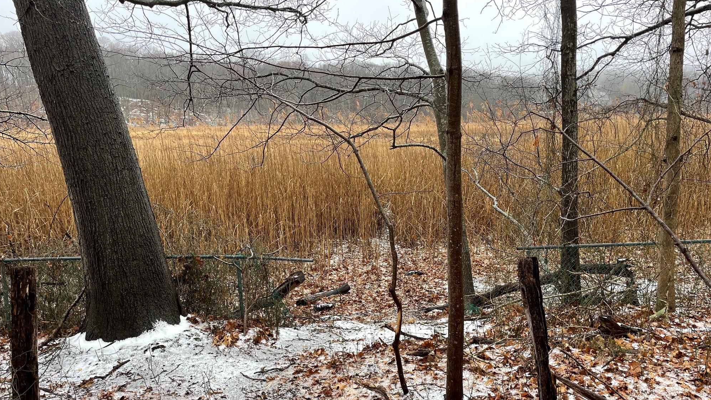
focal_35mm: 29
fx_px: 547
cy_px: 253
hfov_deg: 66.1
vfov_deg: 39.9
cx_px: 348
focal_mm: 4.2
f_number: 1.6
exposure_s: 1/121
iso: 32
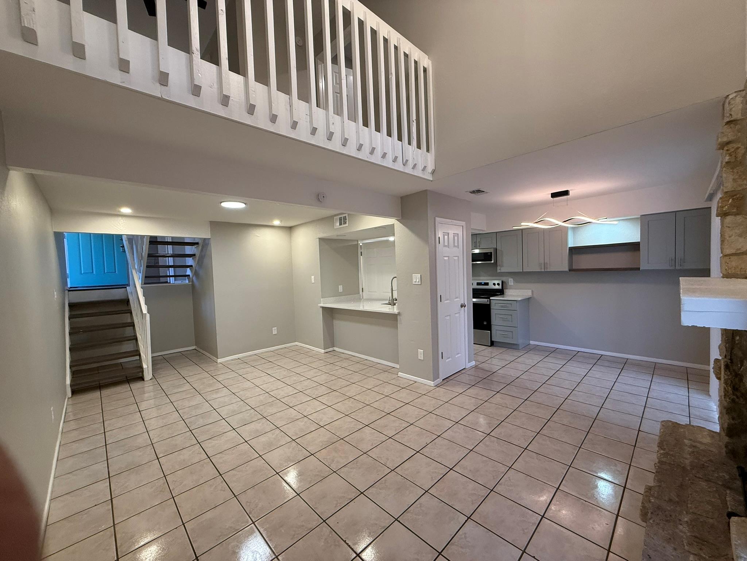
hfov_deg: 102.1
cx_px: 374
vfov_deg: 85.7
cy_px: 280
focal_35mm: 14
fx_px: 302
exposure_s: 1/120
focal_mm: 2.22
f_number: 2.2
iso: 250
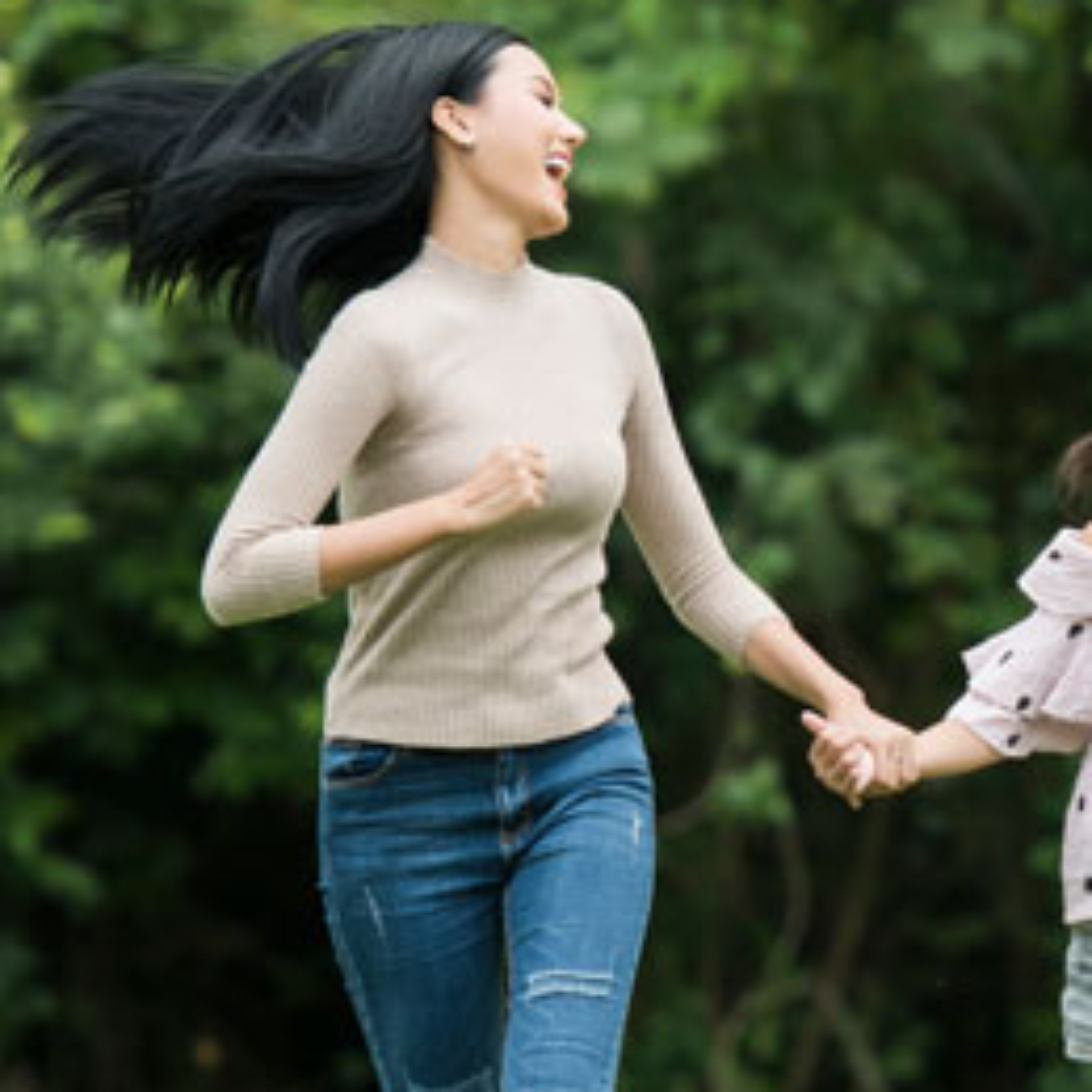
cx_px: 1155
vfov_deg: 3.2
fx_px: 19844
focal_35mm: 556
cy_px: 397
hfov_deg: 3.1
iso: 250
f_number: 2.8
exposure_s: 1/800
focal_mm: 170
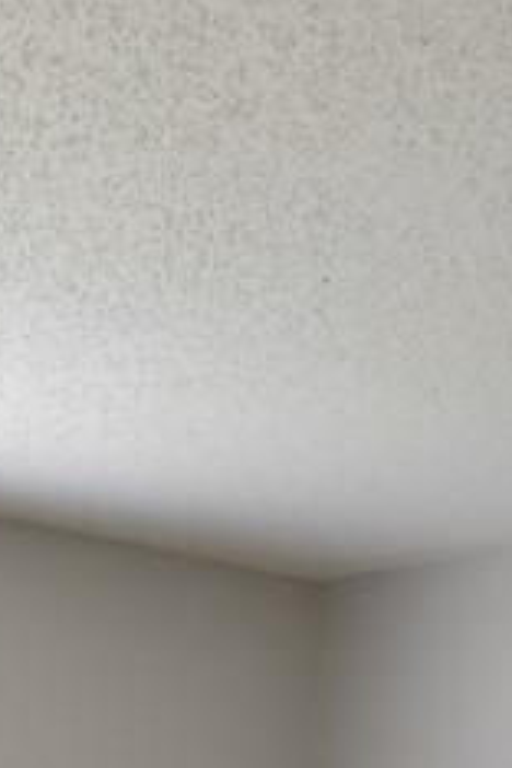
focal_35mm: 74
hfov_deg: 18.4
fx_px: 1579
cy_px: 1044
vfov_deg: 23.6
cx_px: 213
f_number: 4
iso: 800
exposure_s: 1/60
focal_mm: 10
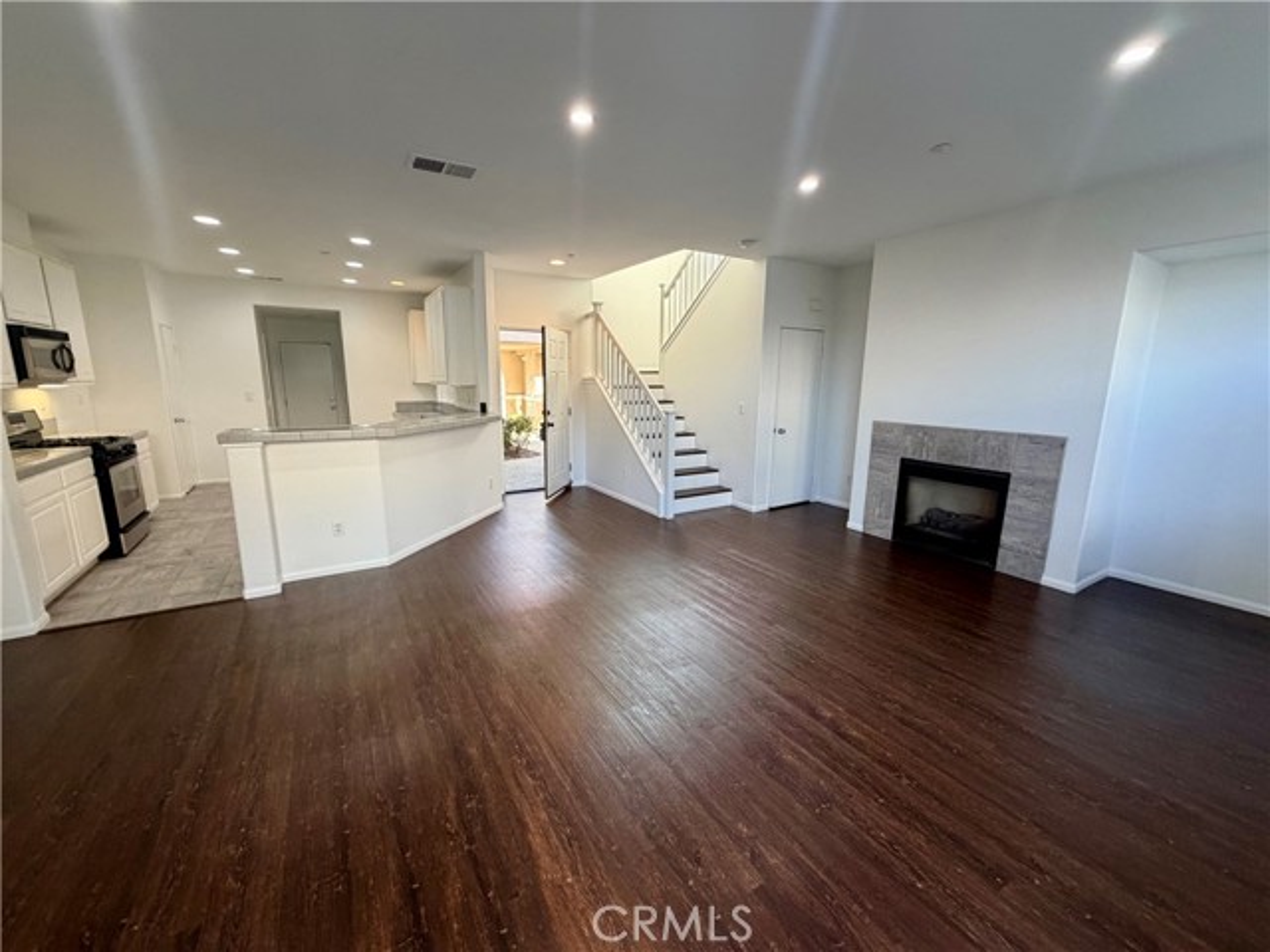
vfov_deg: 85.7
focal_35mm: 14
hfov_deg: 102.1
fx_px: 514
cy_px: 476
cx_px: 635
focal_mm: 2.22
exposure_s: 1/120
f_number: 2.2
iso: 250
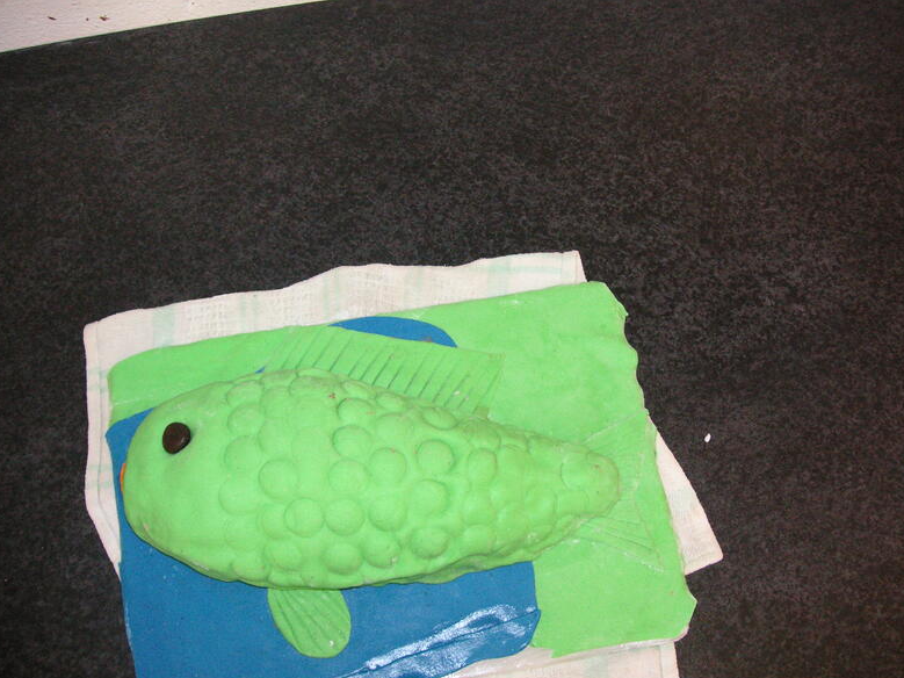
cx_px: 450
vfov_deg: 37.7
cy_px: 338
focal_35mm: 38
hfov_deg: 49.0
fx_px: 992
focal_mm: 6.1
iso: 160
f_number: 2.8
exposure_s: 1/45
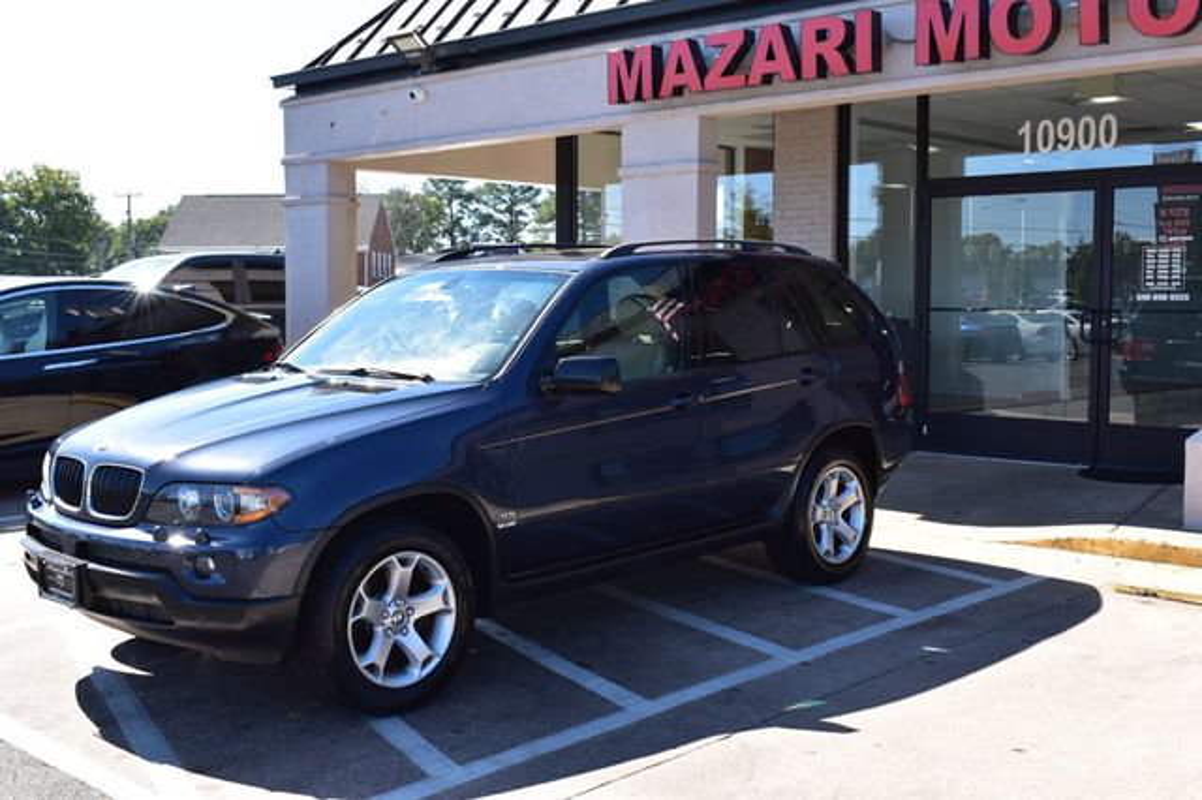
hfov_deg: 47.9
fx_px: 1351
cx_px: 601
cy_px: 400
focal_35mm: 40
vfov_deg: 33.0
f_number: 10
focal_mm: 27
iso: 400
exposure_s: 1/250
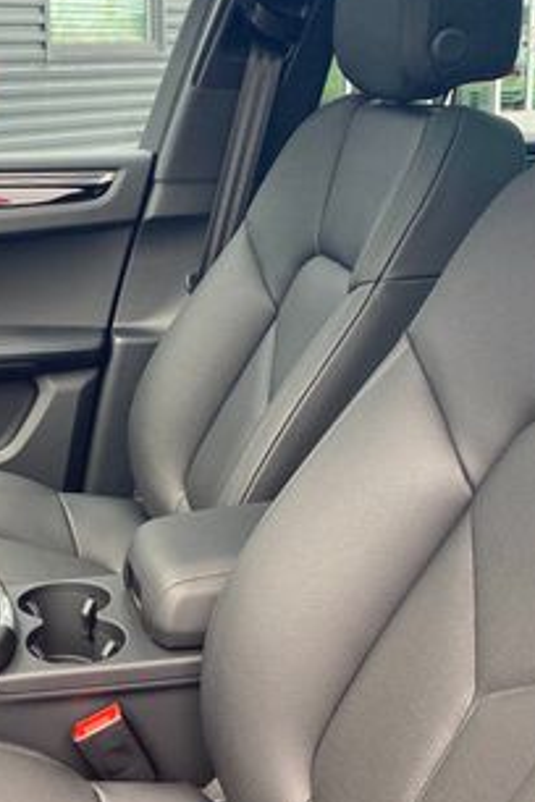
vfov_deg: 32.9
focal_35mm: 61
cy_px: 380
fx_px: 1360
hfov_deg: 22.0
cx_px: 113
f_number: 1.8
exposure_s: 1/121
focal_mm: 3.99
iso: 80
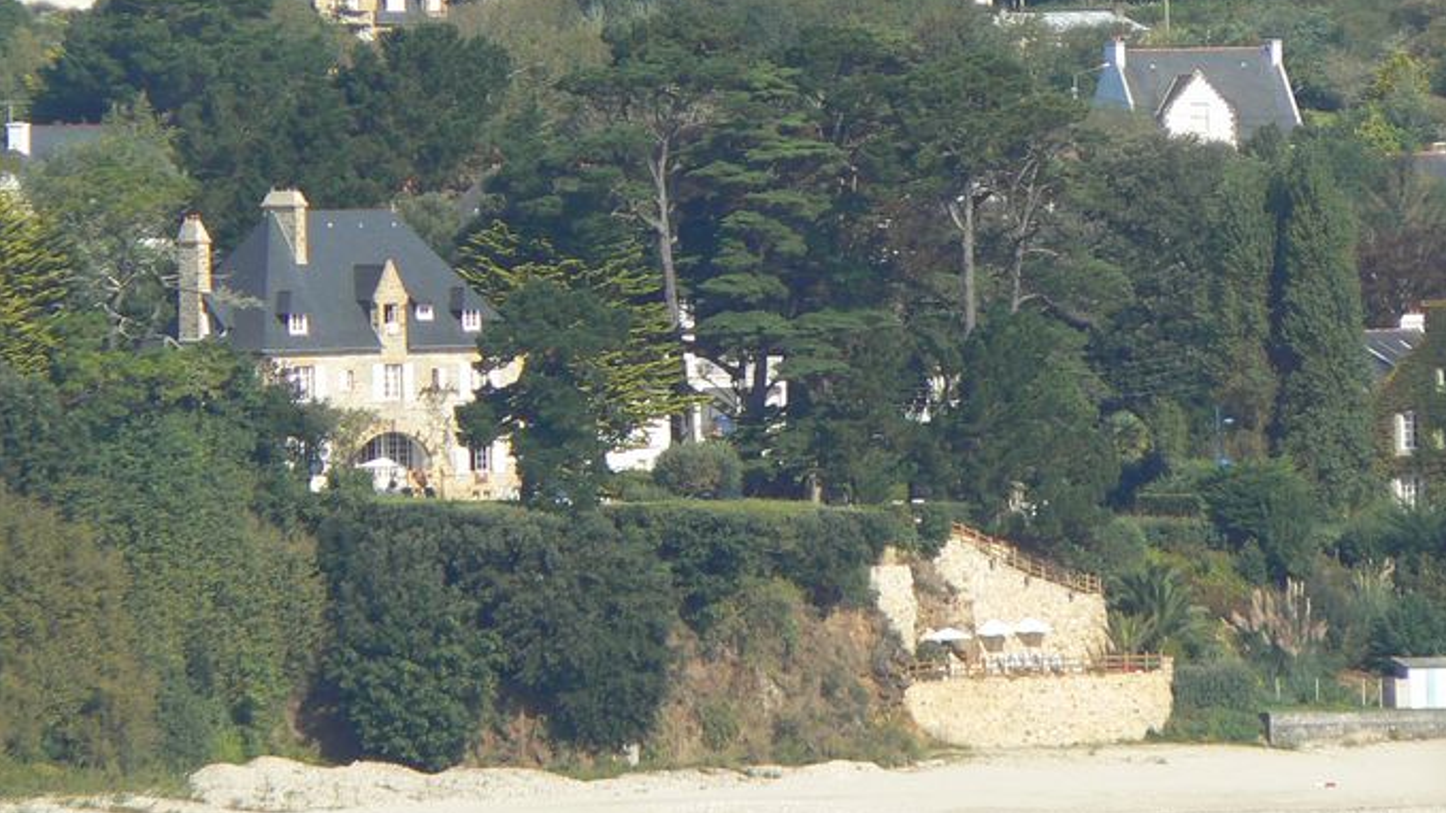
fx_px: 24923
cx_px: 724
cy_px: 517
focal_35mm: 650
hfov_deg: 3.3
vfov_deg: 1.9
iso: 80
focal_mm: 72
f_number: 5.6
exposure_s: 1/400
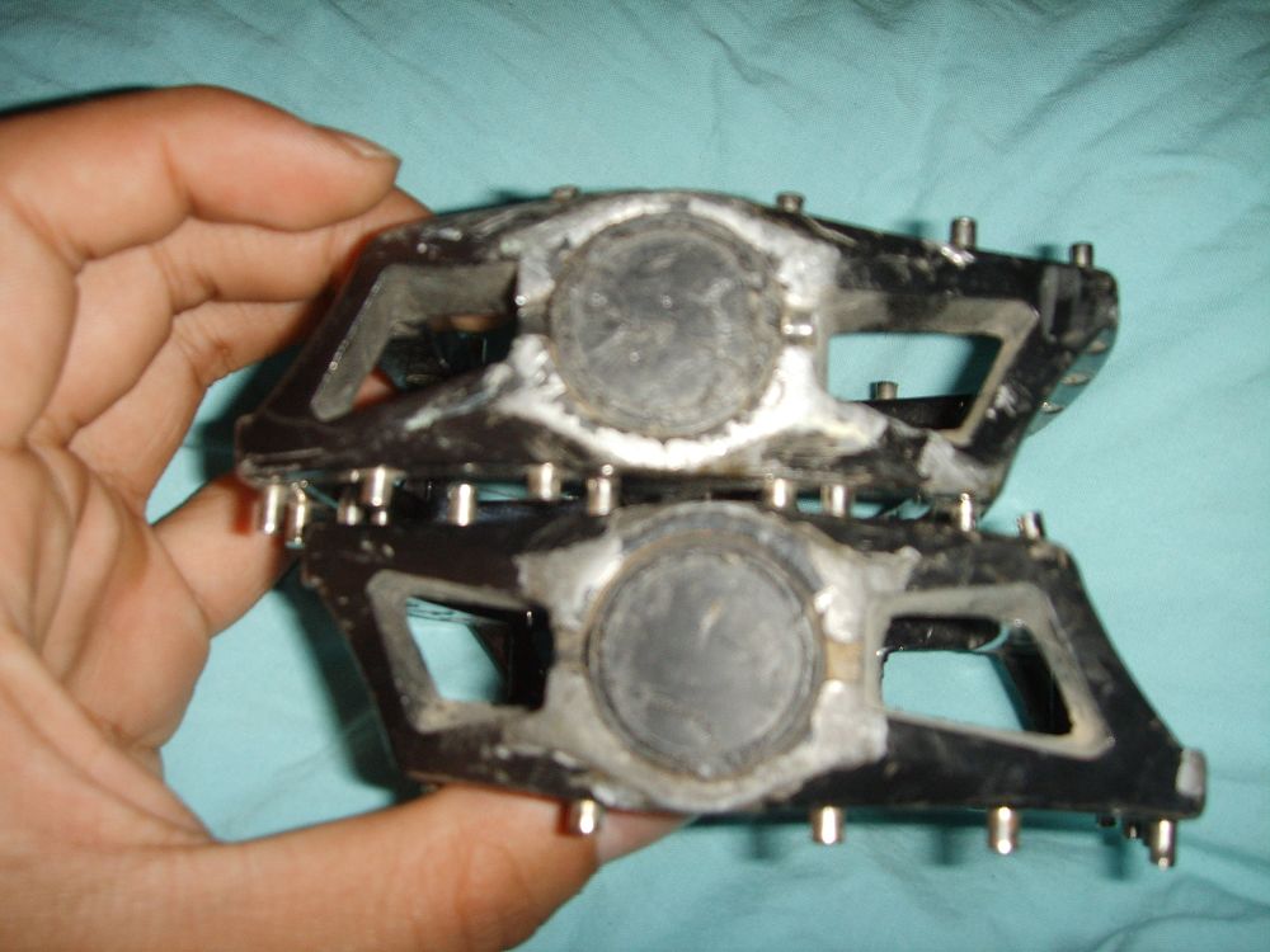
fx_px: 1431
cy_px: 476
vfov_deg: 36.8
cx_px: 635
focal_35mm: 39
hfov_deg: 47.9
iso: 100
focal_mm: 6.6
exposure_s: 1/45
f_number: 3.5
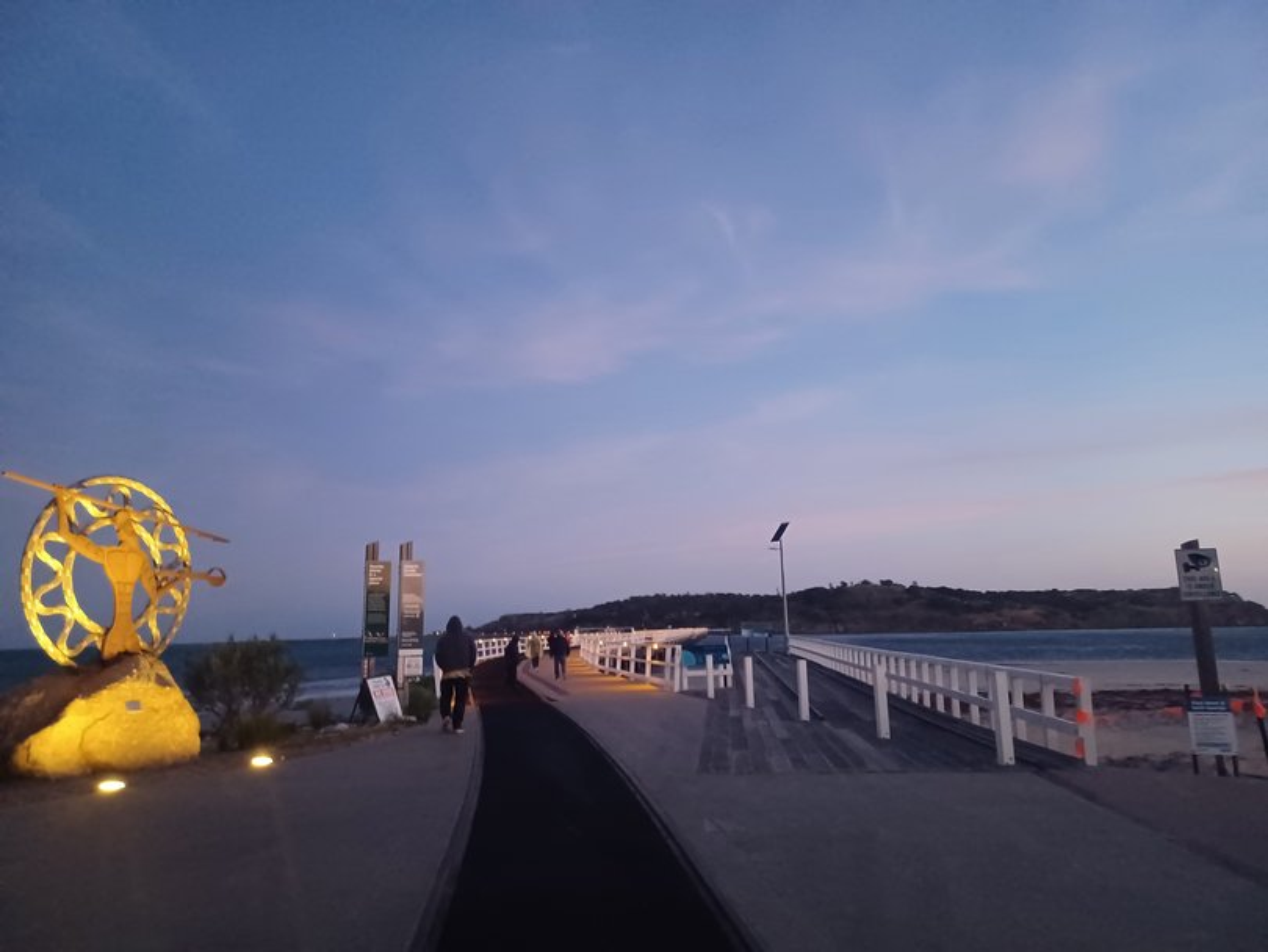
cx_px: 634
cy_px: 476
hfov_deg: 69.4
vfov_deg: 54.9
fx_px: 916
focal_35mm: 25
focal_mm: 4.6
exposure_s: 1/17
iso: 4000
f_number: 1.8
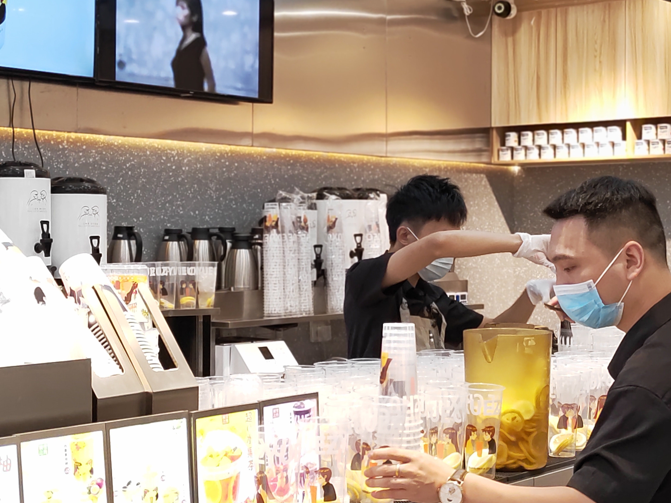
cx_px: 389
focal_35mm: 71
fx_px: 1376
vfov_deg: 20.7
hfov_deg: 27.4
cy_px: 265
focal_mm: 5.52
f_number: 4
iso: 264
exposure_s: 1/100
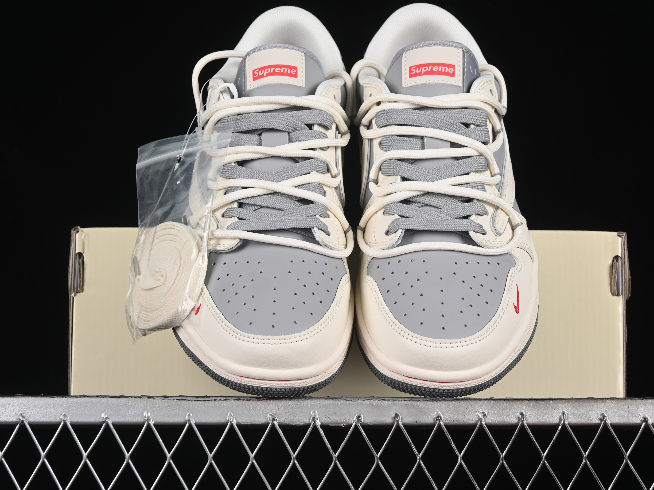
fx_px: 1549
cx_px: 347
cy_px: 244
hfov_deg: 23.8
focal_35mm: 82
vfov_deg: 18.0
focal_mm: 50
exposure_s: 1/80
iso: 160
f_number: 8
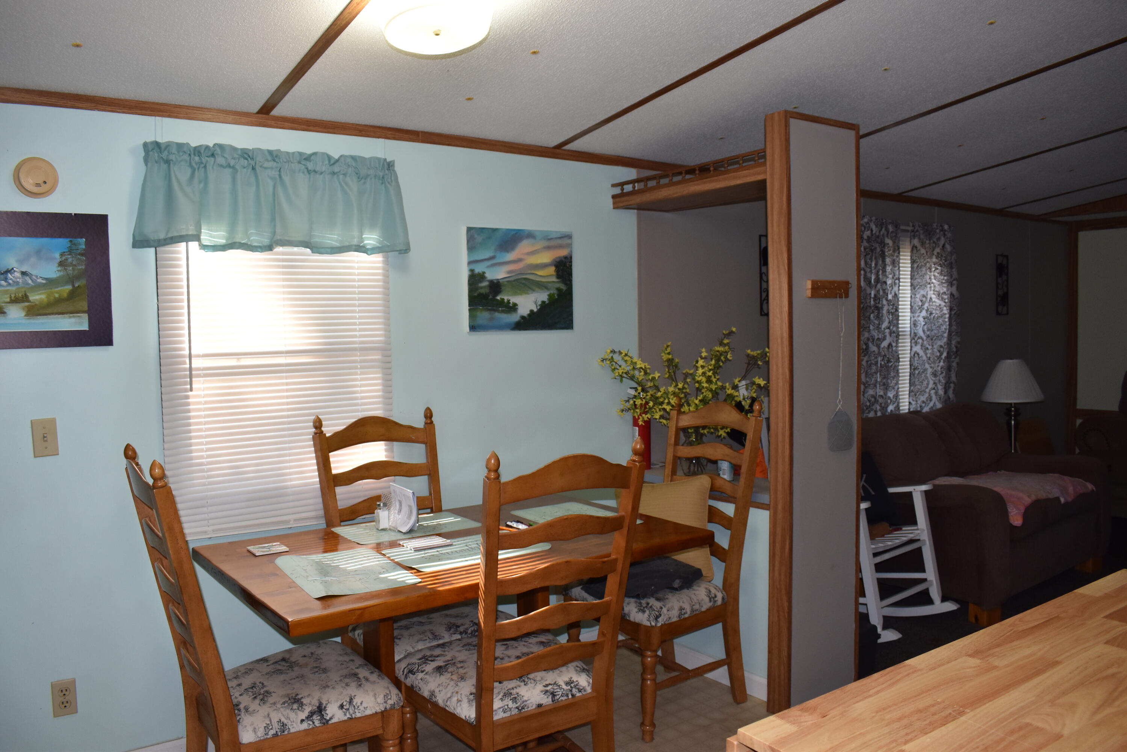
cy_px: 376
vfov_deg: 47.9
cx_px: 564
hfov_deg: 67.4
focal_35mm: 27
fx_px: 845
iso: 720
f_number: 5.6
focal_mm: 18
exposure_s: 1/125
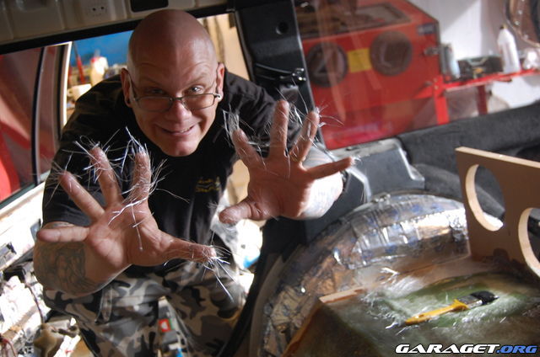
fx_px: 696
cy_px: 178
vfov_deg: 28.8
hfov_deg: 42.4
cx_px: 270
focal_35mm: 46
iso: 800
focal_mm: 31
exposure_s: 1/13
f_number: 4.5
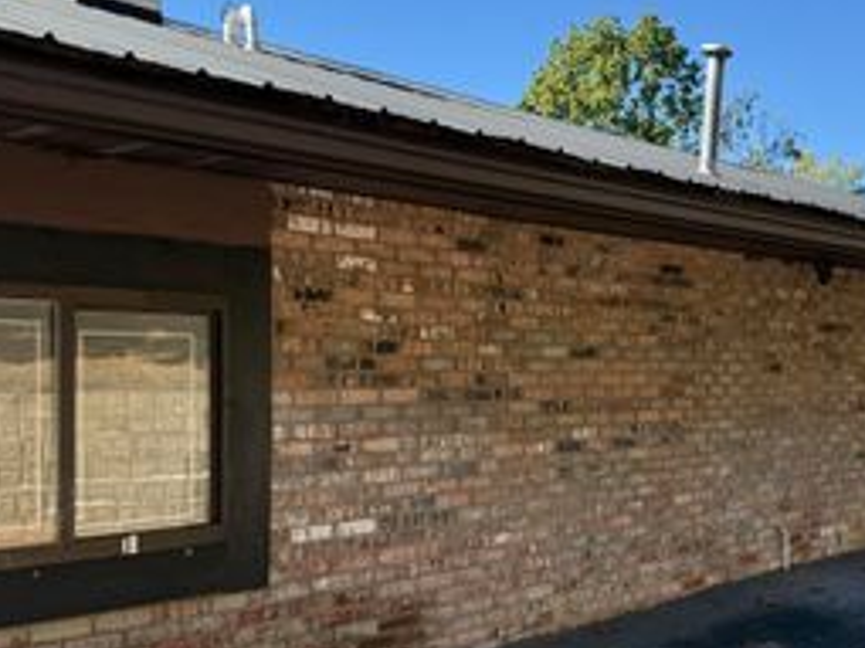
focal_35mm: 47
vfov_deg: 30.8
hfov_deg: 39.7
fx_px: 1174
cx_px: 611
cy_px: 382
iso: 100
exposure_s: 1/1727
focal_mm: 6.76
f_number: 1.78
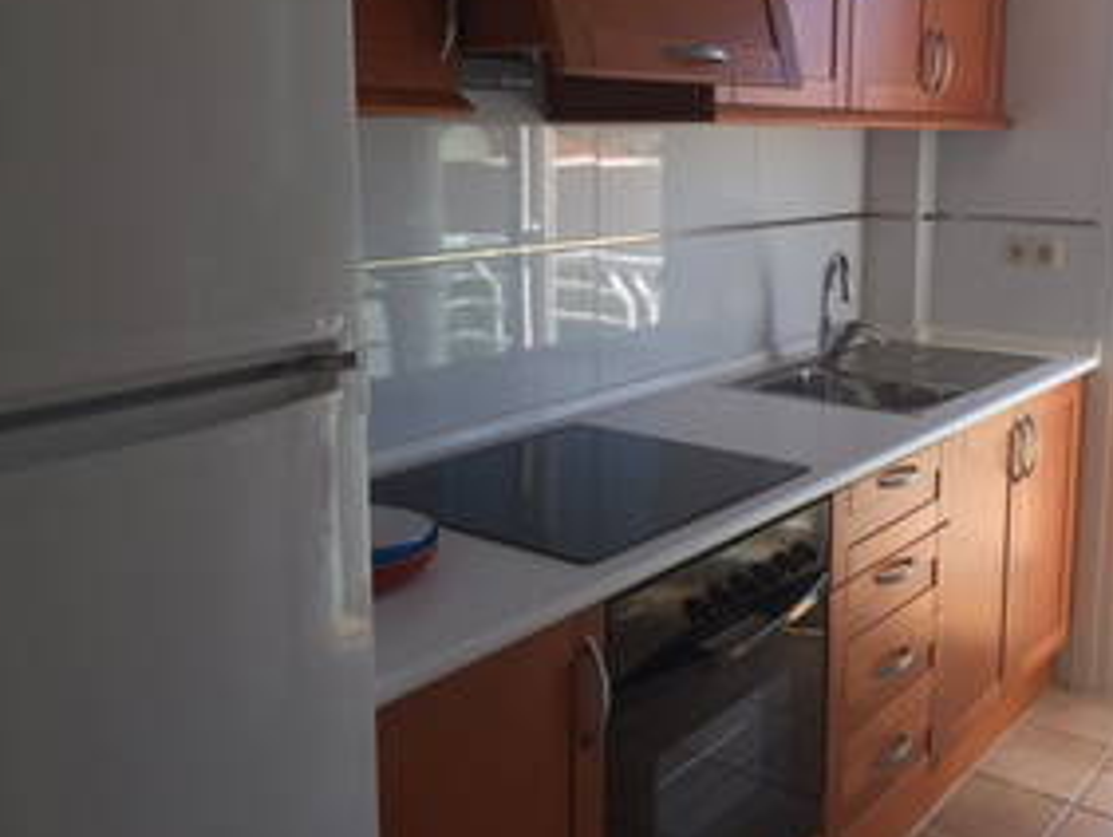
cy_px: 316
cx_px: 643
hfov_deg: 49.9
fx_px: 1191
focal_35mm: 37
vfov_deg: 38.5
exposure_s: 1/130
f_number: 2.2
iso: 25
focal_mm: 4.15
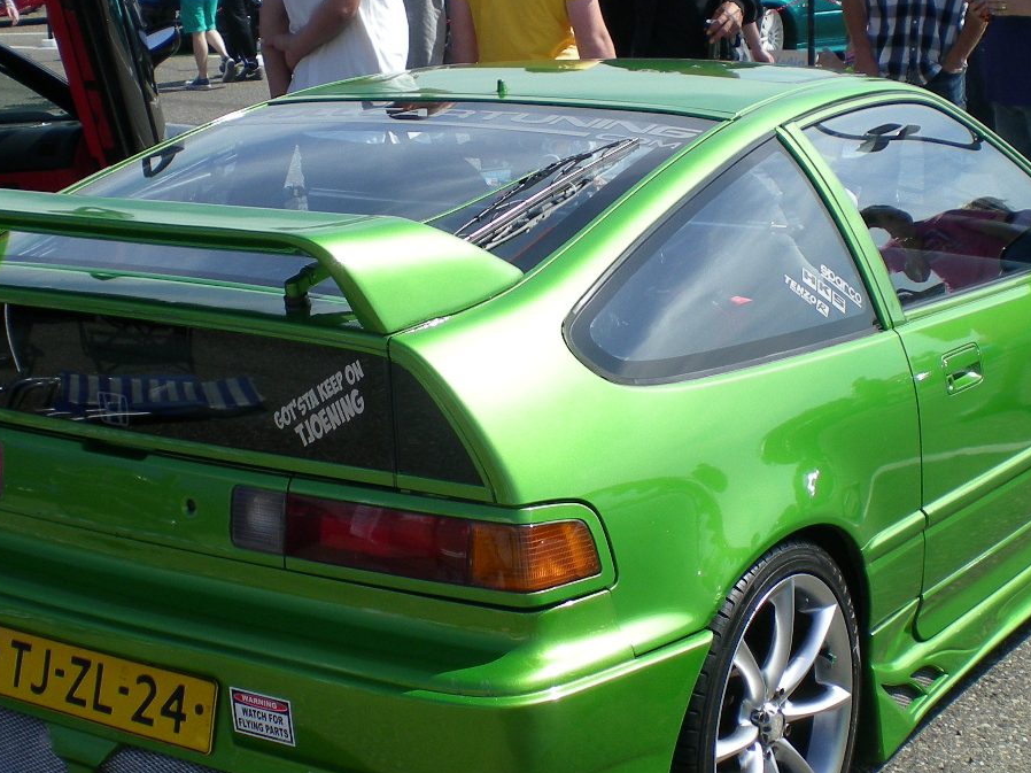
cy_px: 448
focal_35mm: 65
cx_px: 502
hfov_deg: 29.8
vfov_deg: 22.6
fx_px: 1935
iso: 50
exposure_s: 1/340
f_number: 4.6
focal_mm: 6.3
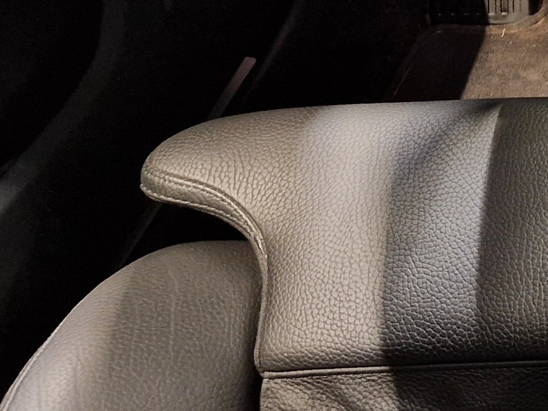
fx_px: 1456
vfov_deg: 15.6
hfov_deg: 17.0
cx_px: 1029
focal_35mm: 92
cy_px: -63
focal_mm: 5.4
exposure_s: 1/29
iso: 320
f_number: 1.8
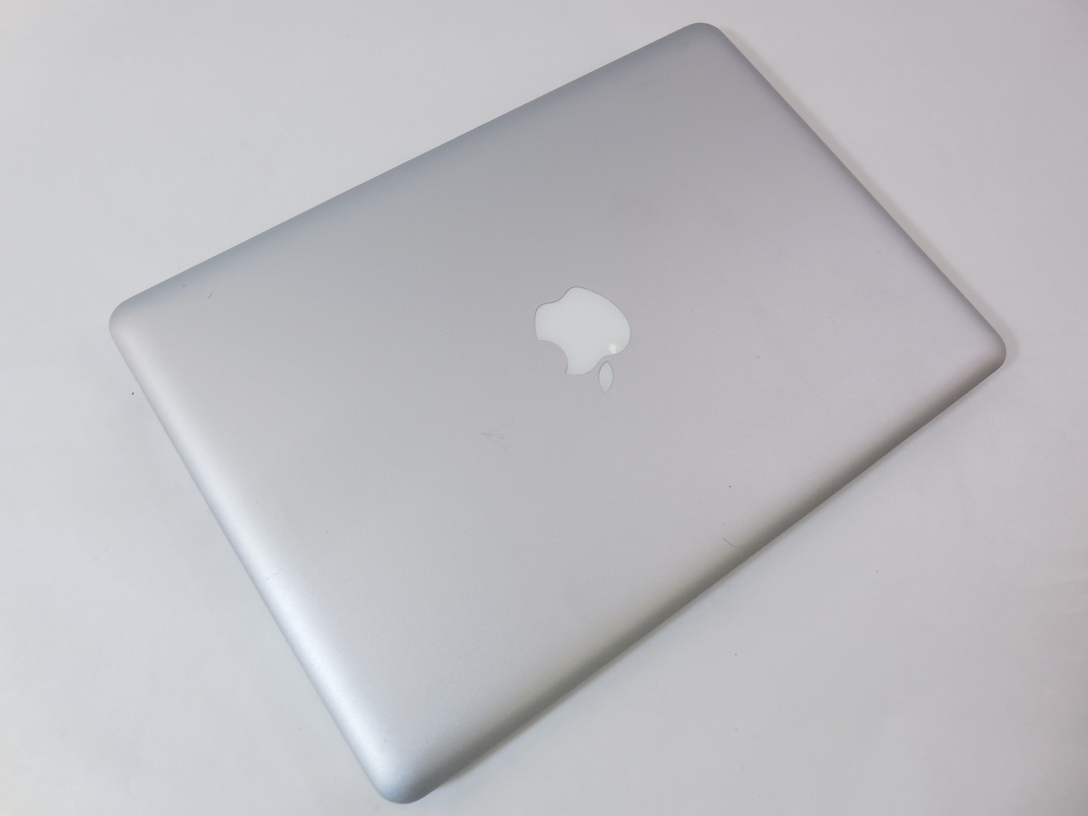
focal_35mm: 26
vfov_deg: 53.1
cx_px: 544
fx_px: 817
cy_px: 408
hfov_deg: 67.3
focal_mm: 4.6
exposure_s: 1/80
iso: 125
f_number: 3.5
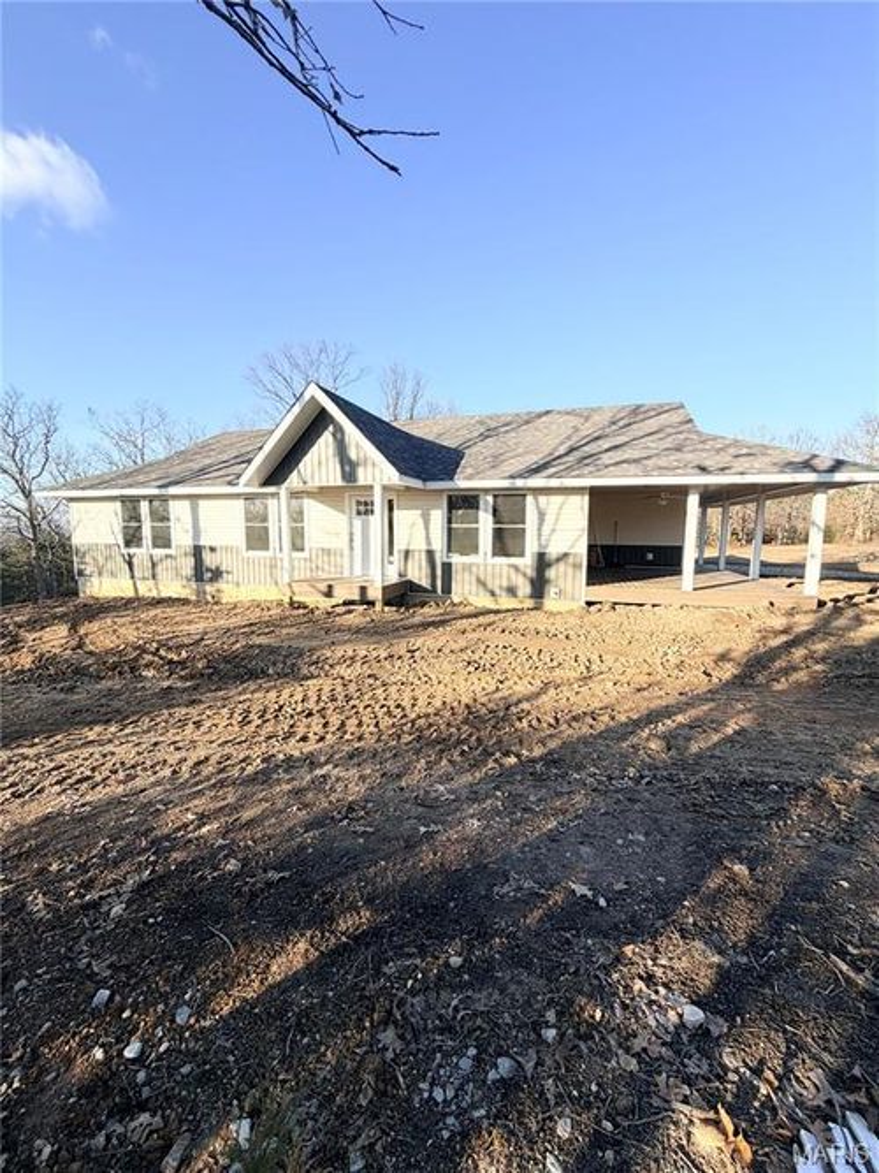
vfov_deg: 102.1
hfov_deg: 85.7
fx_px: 474
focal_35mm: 14
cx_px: 440
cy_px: 586
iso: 40
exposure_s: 1/672
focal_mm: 2.22
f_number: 2.2
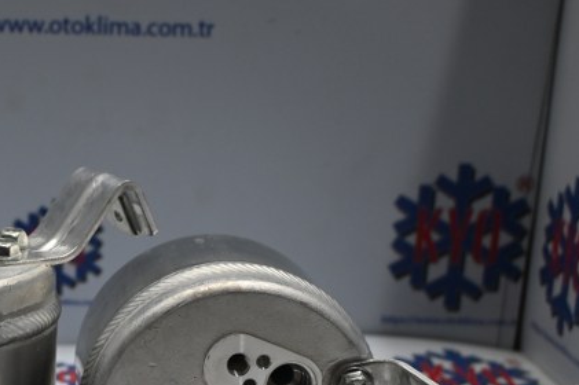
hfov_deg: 25.1
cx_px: 59
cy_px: 321
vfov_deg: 17.2
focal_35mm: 78
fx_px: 1261
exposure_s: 1/125
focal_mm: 27.5
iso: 560
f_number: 4.5
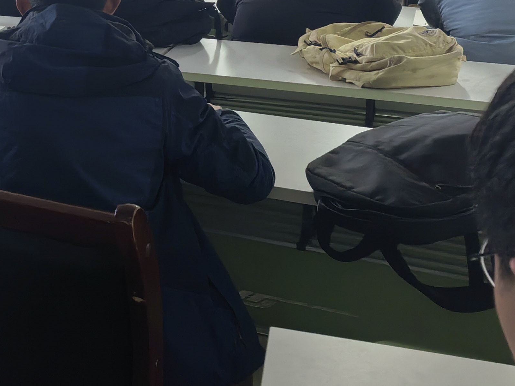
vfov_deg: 20.2
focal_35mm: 69
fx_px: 1026
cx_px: 39
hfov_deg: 27.1
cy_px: -54
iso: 320
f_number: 1.9
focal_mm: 5.52
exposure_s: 1/120
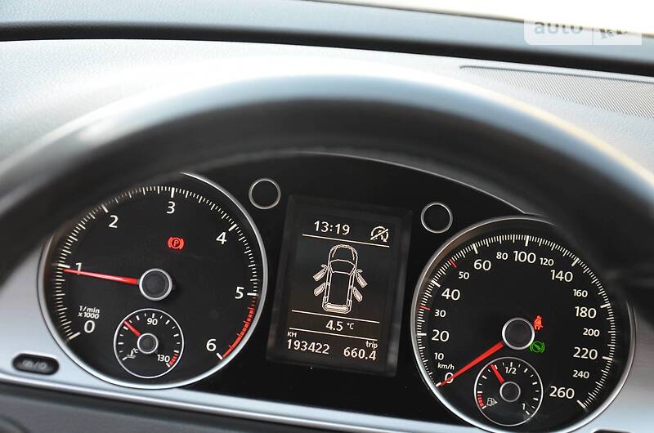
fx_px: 1305
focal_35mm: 72
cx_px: 327
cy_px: 216
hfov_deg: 28.1
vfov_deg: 18.8
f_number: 4.8
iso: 400
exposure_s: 1/60
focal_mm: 48
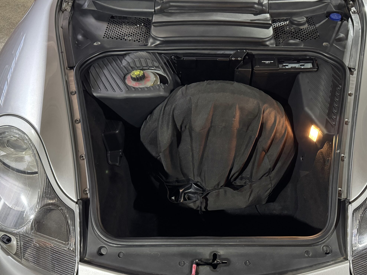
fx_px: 329
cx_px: 211
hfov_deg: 58.1
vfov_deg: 45.4
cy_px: 152
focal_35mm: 31
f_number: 1.78
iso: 800
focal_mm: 6.76
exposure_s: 1/33
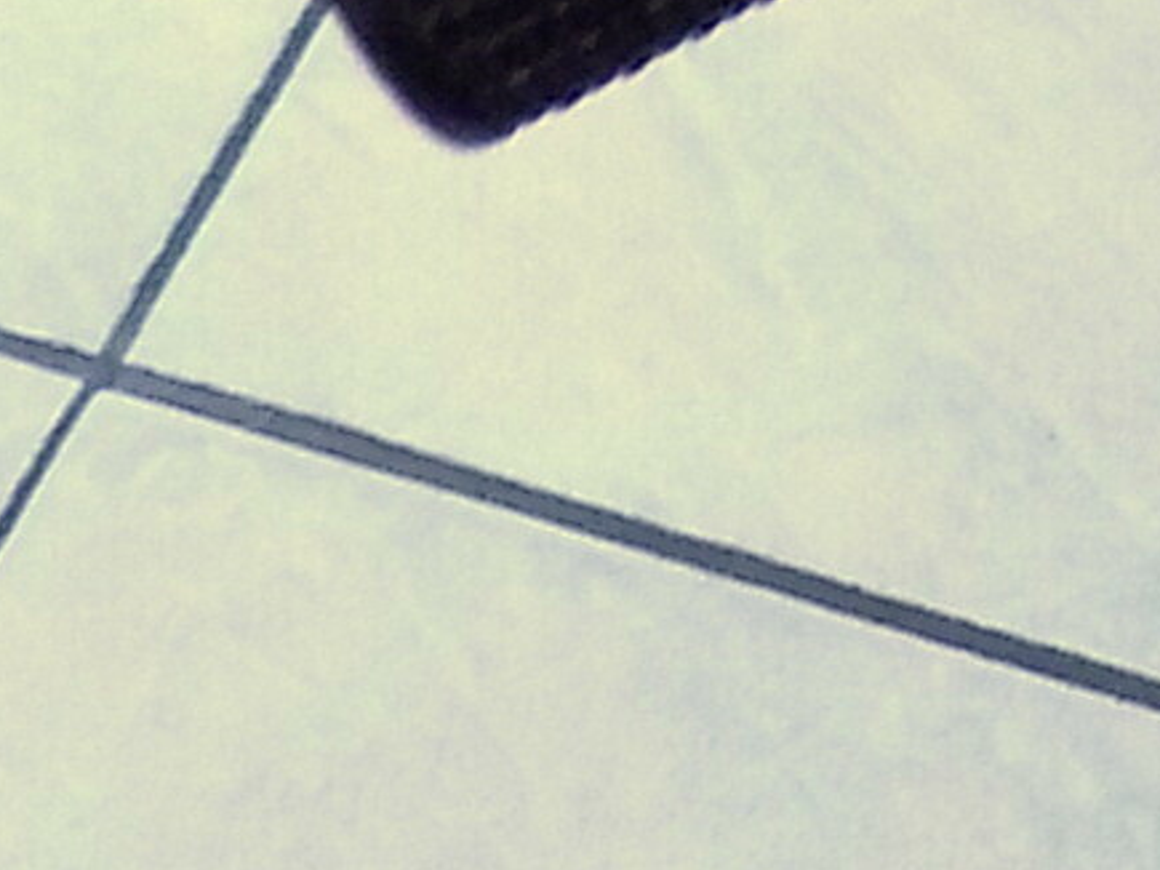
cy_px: -841
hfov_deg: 11.1
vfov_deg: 9.8
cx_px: 3013
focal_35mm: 141
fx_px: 4724
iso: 400
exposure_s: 1/8
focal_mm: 4.8
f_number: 3.2
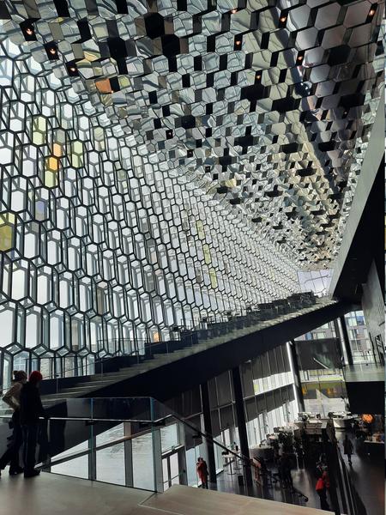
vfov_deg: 69.4
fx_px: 372
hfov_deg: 54.9
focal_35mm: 25
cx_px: 193
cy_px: 258
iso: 32
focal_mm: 4.6
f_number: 2
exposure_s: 1/149
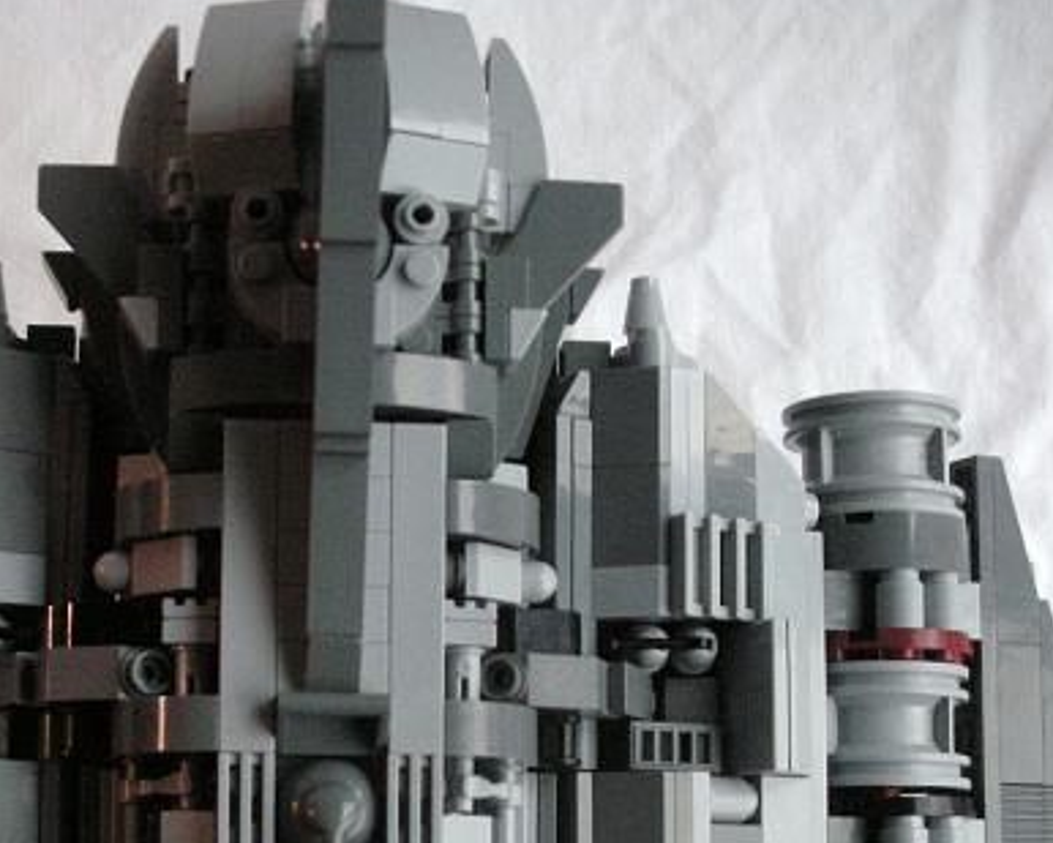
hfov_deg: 27.6
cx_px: 300
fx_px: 2120
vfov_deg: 22.0
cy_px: 758
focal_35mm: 68
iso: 245
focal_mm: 5.8
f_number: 2.8
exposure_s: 1/131
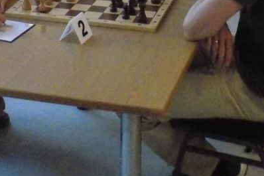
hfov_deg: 20.5
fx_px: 726
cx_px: 178
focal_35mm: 99
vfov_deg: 13.3
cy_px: -61
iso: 1600
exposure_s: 1/250
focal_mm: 6.6
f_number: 3.5
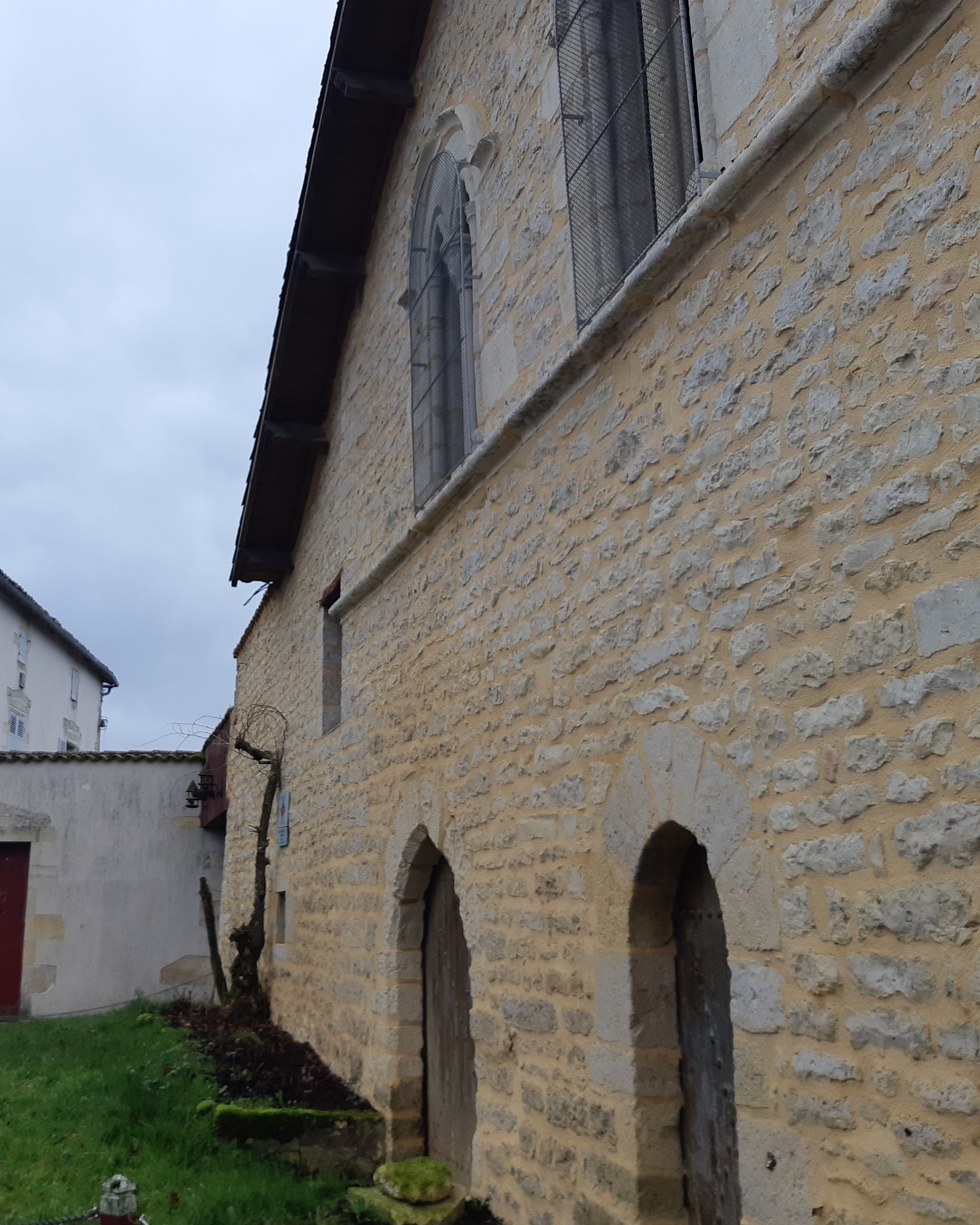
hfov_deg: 42.4
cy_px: 613
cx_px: 279
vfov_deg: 52.8
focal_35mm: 34
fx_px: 1232
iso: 40
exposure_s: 1/325
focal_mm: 3.93
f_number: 1.7
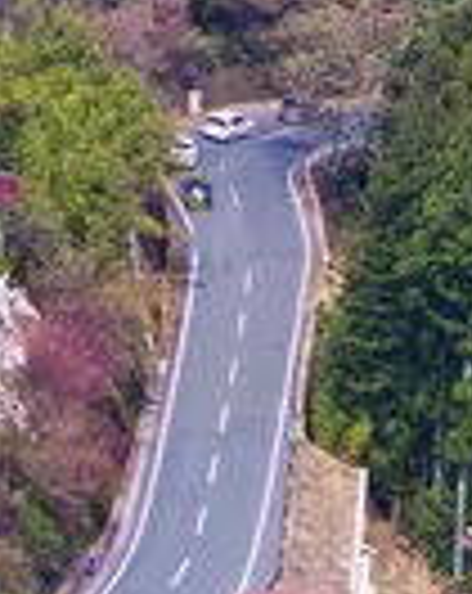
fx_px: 12949
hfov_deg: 2.1
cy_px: 430
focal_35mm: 739
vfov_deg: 2.6
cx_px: -243
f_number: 4.5
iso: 100
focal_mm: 98
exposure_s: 1/1600
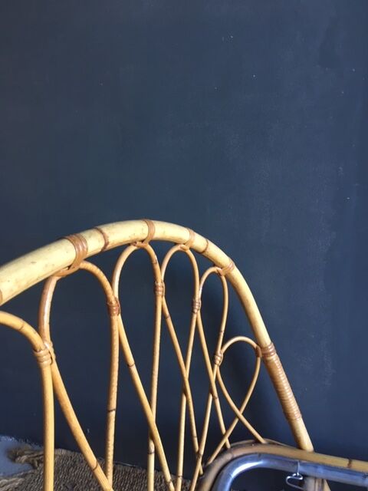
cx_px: 184
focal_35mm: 29
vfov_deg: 61.7
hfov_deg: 48.2
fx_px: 411
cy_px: 246
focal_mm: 4.15
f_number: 2.2
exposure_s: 1/33
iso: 64
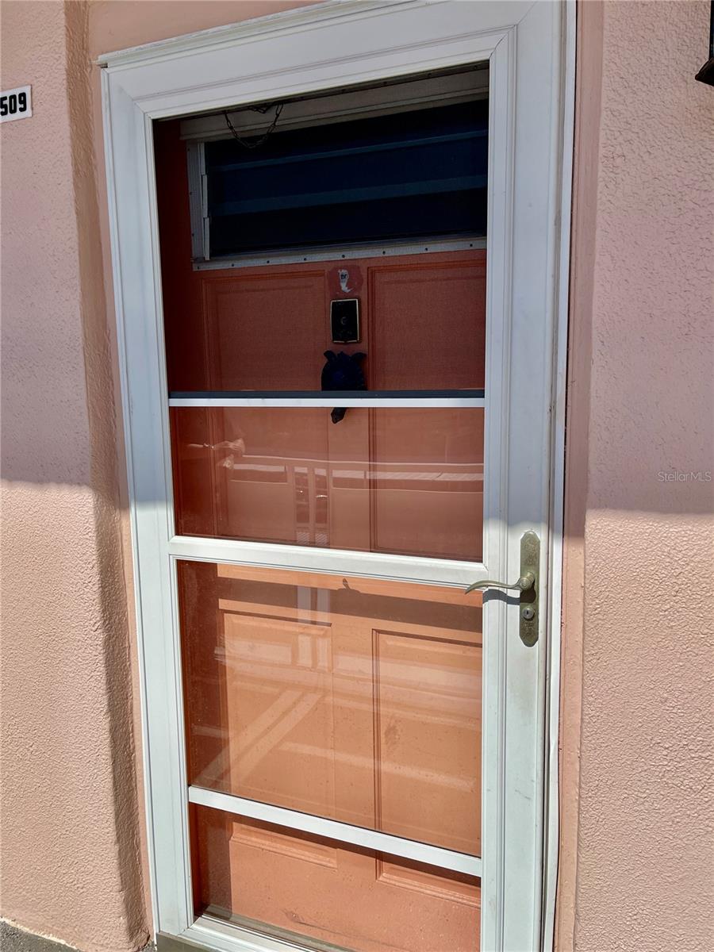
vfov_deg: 69.4
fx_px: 688
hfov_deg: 54.9
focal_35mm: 25
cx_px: 357
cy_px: 476
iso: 32
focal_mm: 5.1
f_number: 1.6
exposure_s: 1/7407
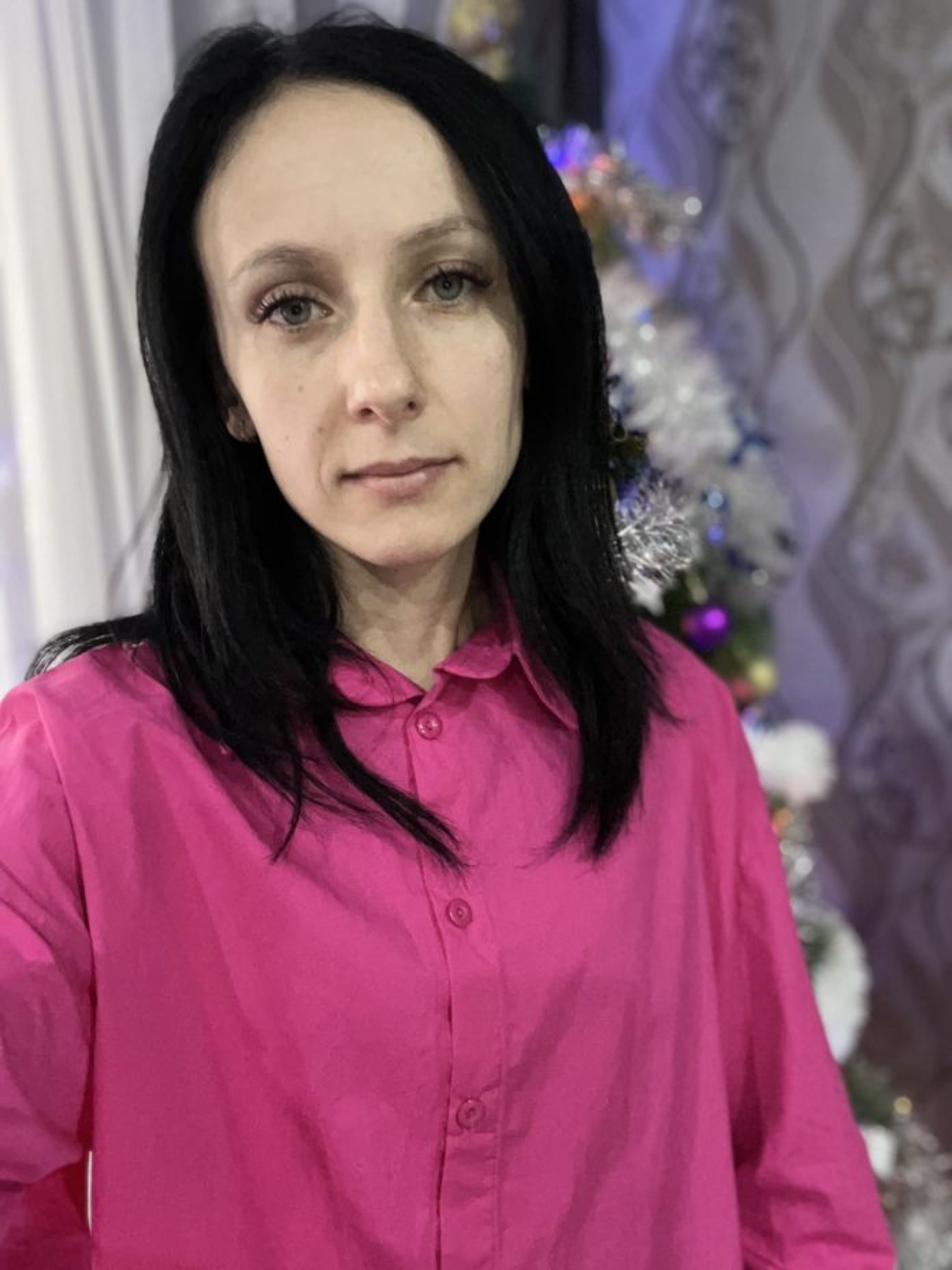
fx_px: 1100
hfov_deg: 46.8
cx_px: 476
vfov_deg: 60.0
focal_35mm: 30
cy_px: 635
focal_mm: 2.71
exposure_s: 1/25
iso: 320
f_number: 2.2
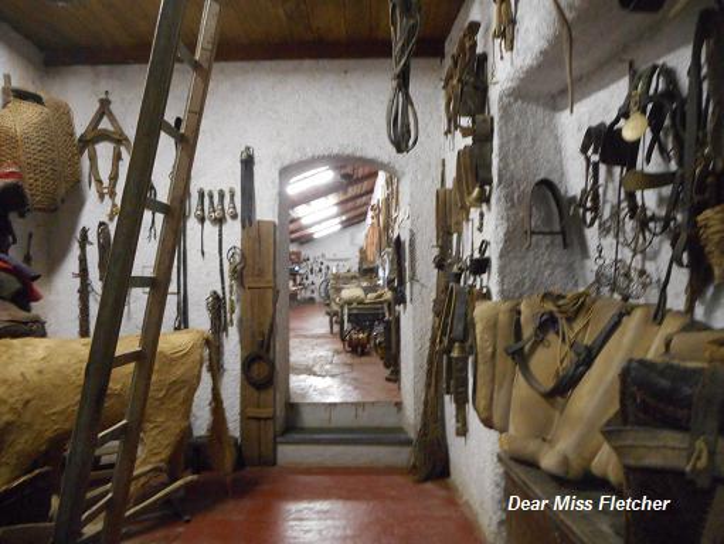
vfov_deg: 54.9
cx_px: 362
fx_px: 523
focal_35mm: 25
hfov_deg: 69.4
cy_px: 272
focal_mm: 4.5
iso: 560
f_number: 3.7
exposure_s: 1/8
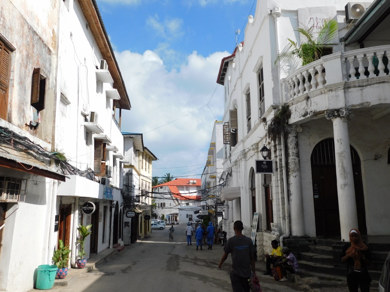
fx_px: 338
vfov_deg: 46.8
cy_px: 146
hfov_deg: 60.0
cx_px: 195
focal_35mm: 30
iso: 125
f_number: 6.4
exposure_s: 1/500
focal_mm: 5.3
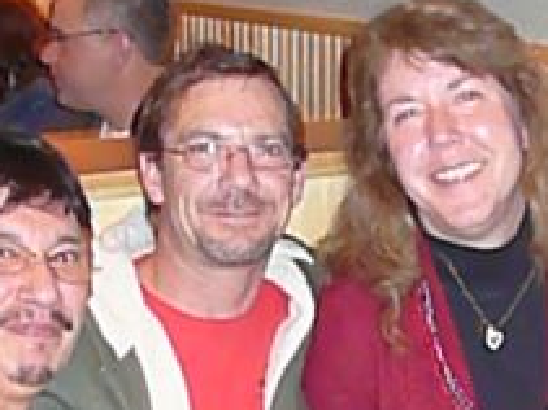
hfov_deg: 18.6
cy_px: 392
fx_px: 1677
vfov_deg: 13.8
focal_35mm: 106
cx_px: 265
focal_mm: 5.2
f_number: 2.8
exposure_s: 1/8
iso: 800
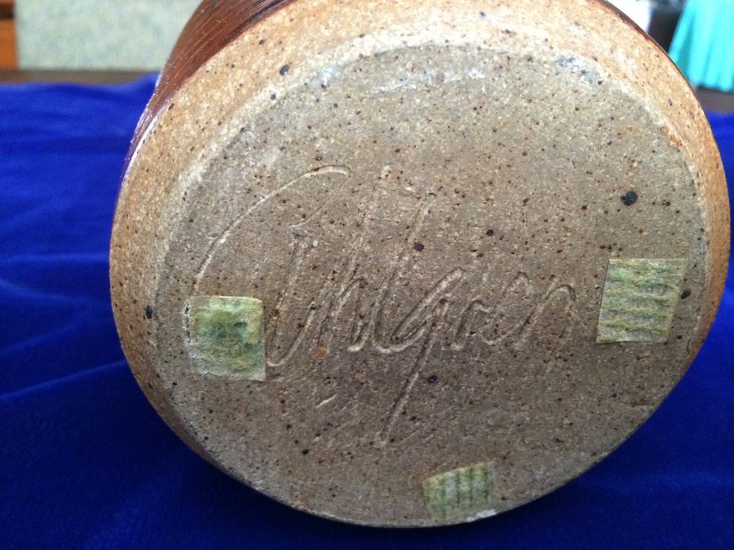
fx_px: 636
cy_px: 275
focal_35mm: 30
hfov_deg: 60.0
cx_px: 367
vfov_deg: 46.8
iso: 320
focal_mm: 4.12
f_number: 2.2
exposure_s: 1/30
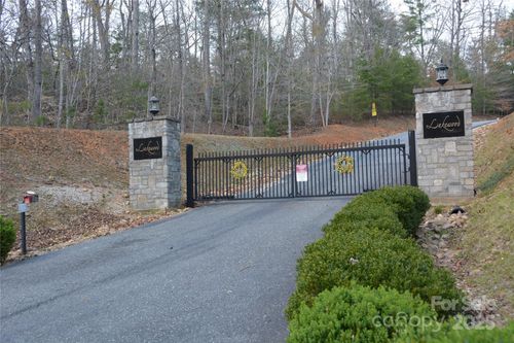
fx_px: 599
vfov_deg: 31.9
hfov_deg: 46.4
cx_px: 257
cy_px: 172
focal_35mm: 42
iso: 200
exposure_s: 1/125
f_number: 5.6
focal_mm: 28
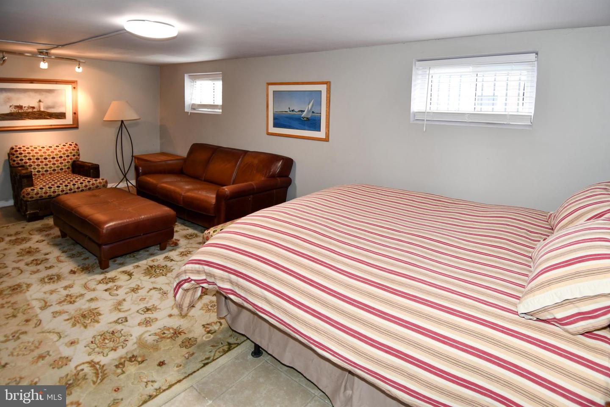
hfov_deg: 90.0
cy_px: 204
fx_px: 305
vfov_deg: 67.4
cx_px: 305
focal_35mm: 18
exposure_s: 1/60
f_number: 4
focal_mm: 12
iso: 560
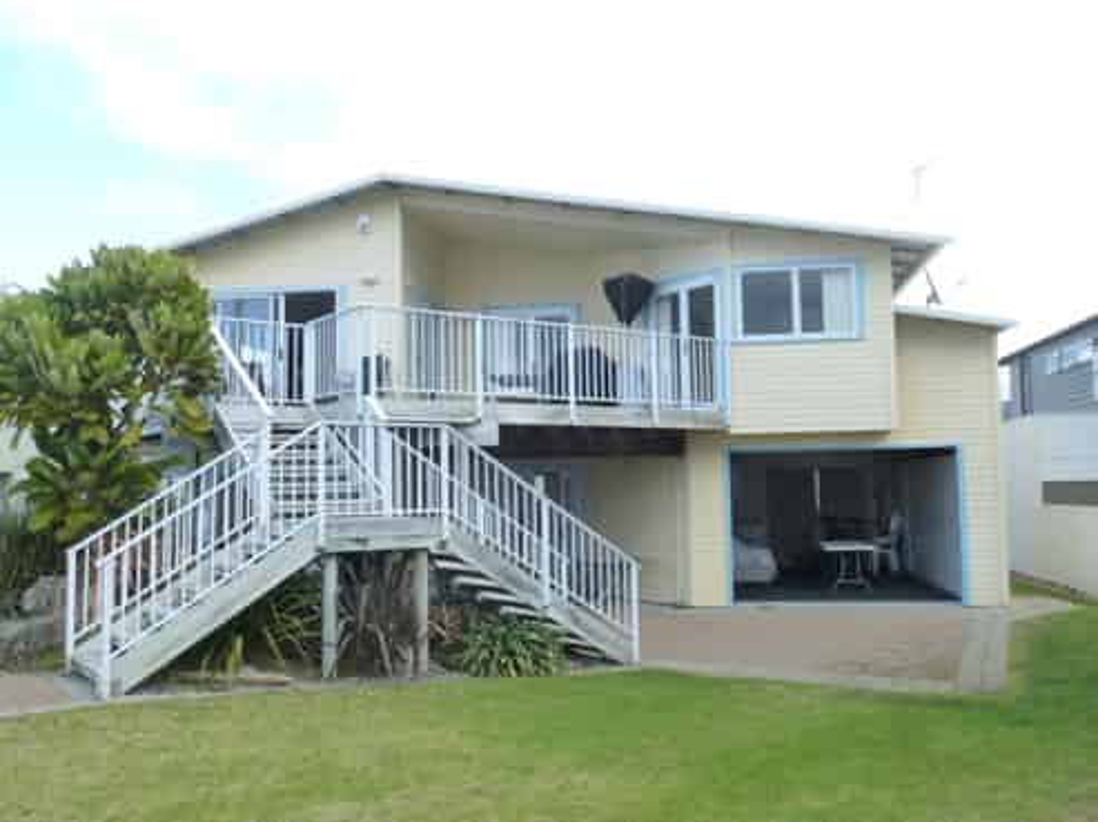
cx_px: 549
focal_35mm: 30
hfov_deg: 60.0
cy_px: 411
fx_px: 951
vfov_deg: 46.7
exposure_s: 1/400
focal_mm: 5.4
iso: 400
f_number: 4
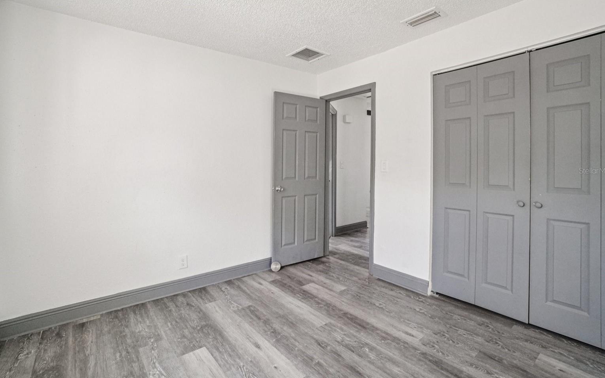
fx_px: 264
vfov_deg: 71.1
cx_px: 297
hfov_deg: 97.8
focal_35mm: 16
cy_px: 171
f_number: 8
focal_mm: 10
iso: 1600
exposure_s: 1/30
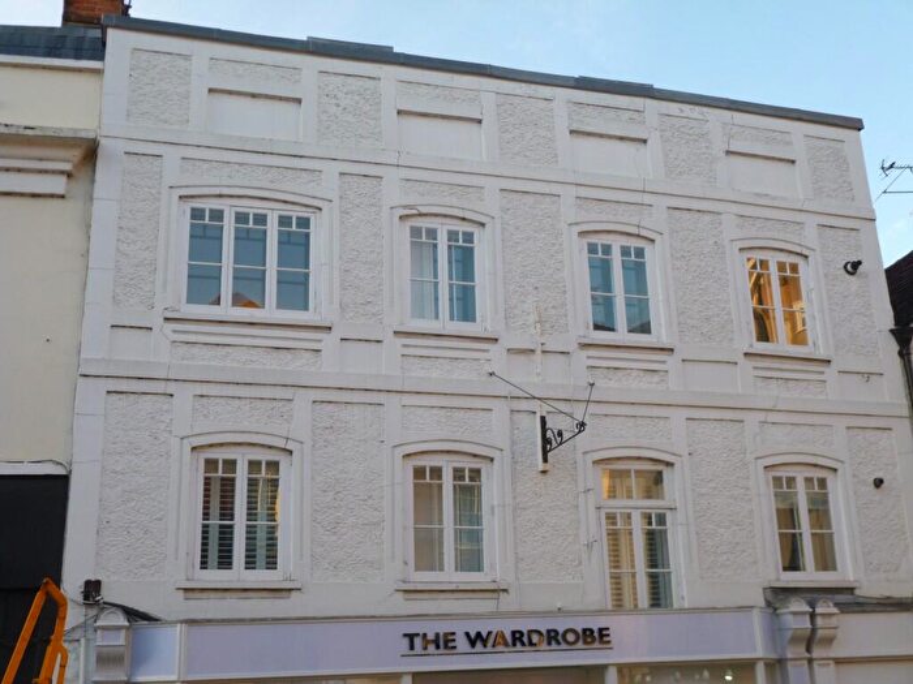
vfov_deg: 36.8
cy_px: 342
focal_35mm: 39
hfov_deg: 47.9
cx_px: 456
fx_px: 1029
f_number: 3.7
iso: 100
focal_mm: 6.9
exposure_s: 1/80
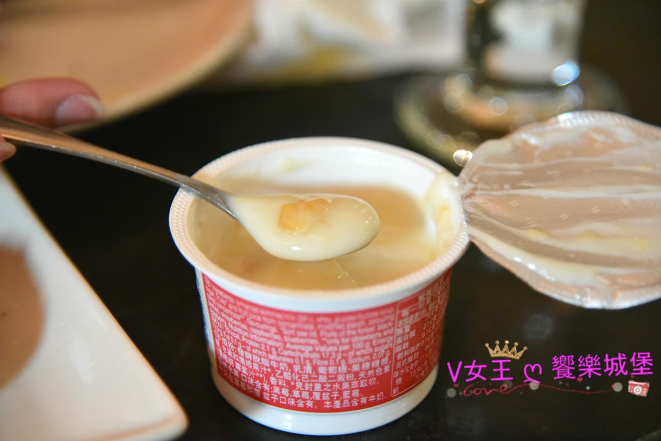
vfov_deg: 11.9
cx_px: 323
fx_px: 2112
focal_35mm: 115
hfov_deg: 17.8
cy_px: 225
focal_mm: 112
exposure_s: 1/125
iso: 6400
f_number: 4
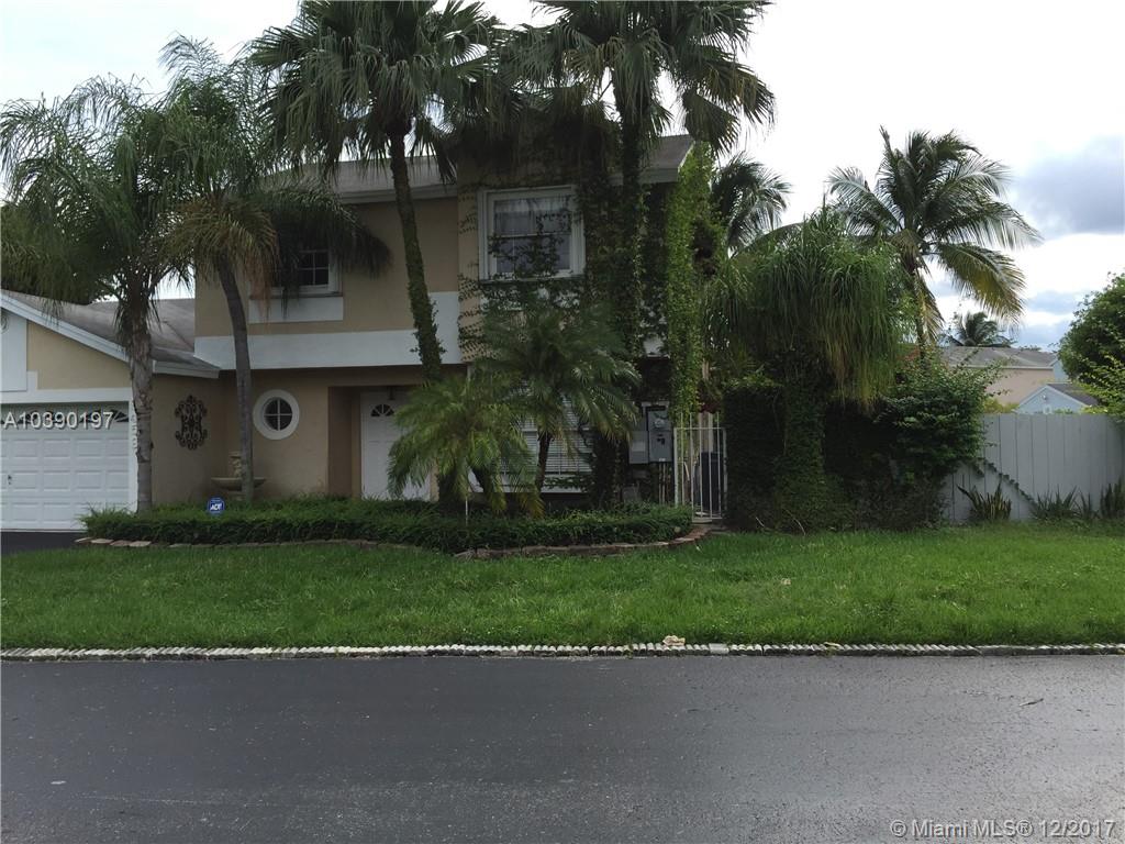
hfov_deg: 61.7
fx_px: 942
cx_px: 562
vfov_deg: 48.2
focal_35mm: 29
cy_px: 422
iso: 32
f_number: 2.2
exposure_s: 1/1163
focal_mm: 4.15
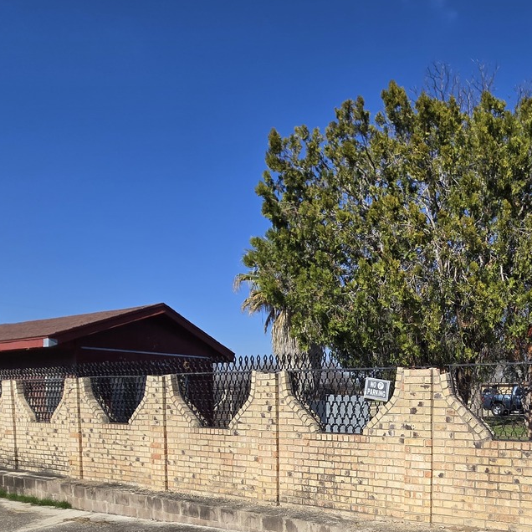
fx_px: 452
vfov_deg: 56.2
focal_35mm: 26
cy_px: 431
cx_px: 417
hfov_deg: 56.9
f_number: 2.2
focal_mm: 2.2
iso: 50
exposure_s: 1/2897
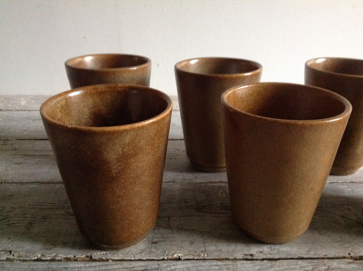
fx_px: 366
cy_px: 136
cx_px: 182
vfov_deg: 40.6
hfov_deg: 52.7
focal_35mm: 35
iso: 640
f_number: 2.4
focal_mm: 4.28
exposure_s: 1/15
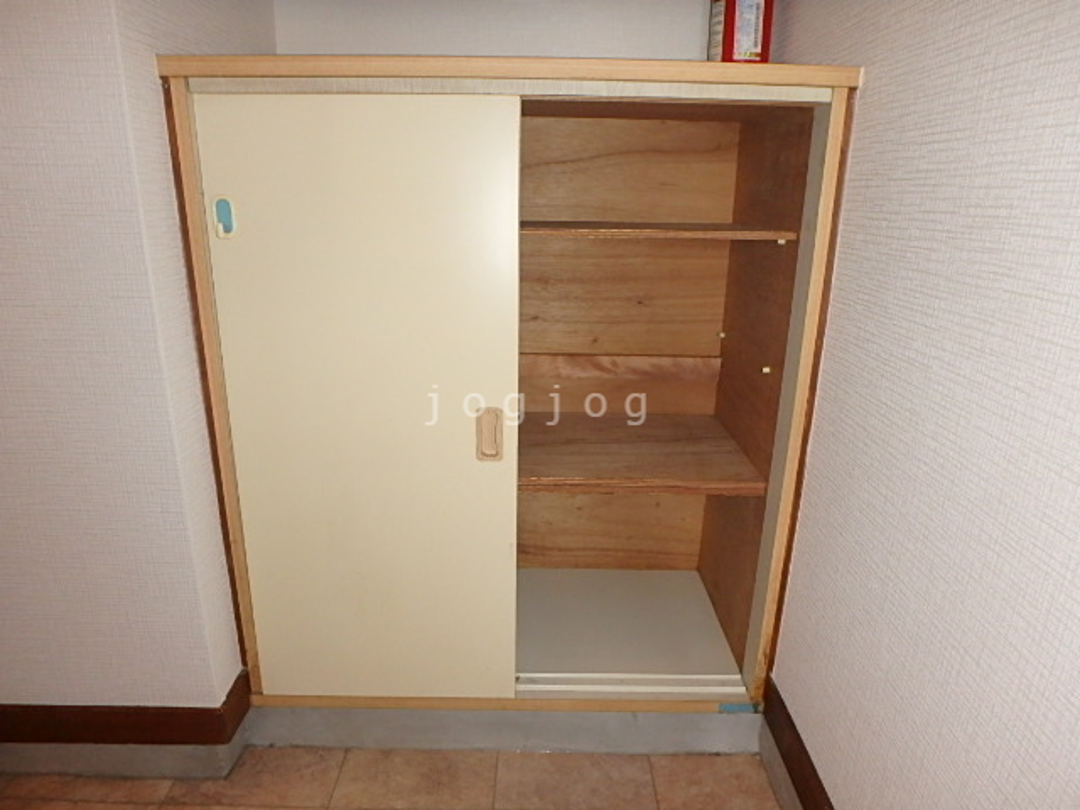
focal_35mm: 21
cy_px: 405
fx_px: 655
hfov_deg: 79.0
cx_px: 540
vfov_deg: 63.4
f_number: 3.5
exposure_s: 1/30
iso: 400
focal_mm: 3.7
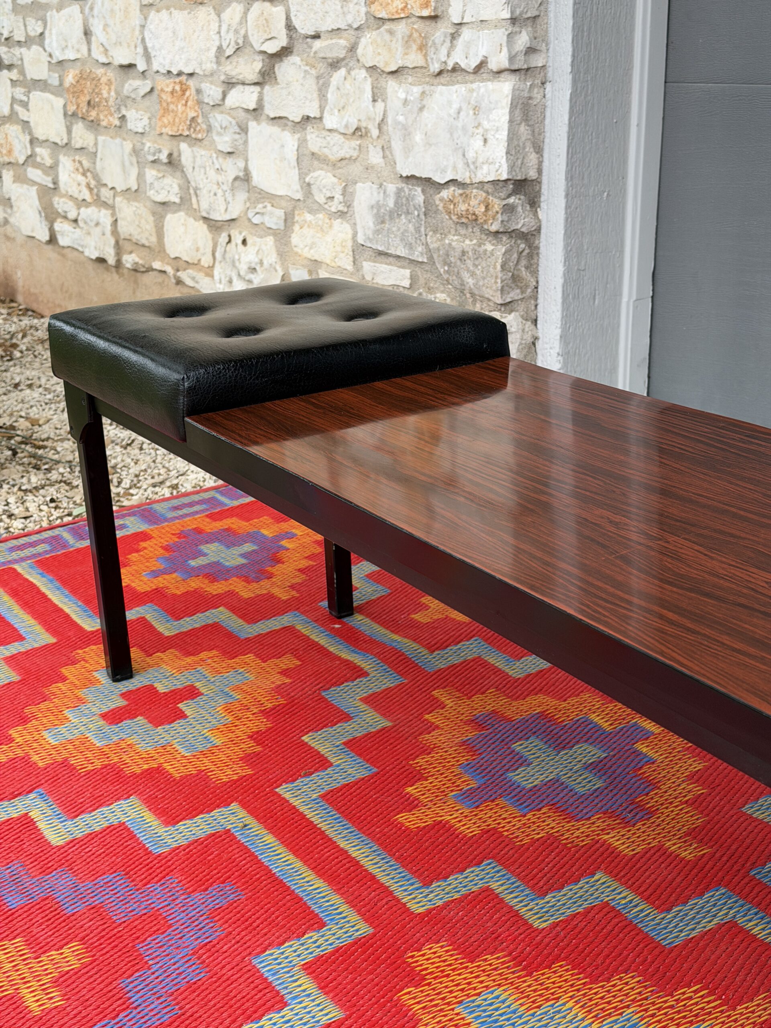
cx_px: 386
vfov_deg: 39.7
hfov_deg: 30.3
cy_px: 514
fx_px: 1425
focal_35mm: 48
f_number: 1.78
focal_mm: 6.76
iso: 64
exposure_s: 1/687
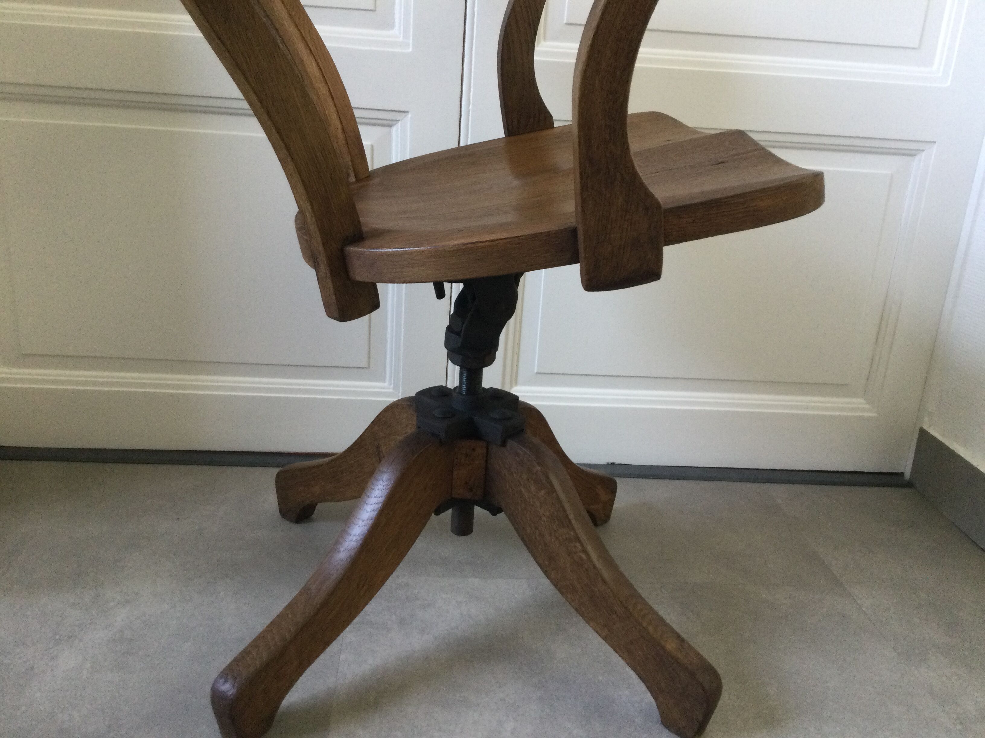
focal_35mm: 31
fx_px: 882
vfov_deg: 45.4
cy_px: 369
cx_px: 492
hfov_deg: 58.4
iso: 160
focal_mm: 3.3
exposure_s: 1/33
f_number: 2.4
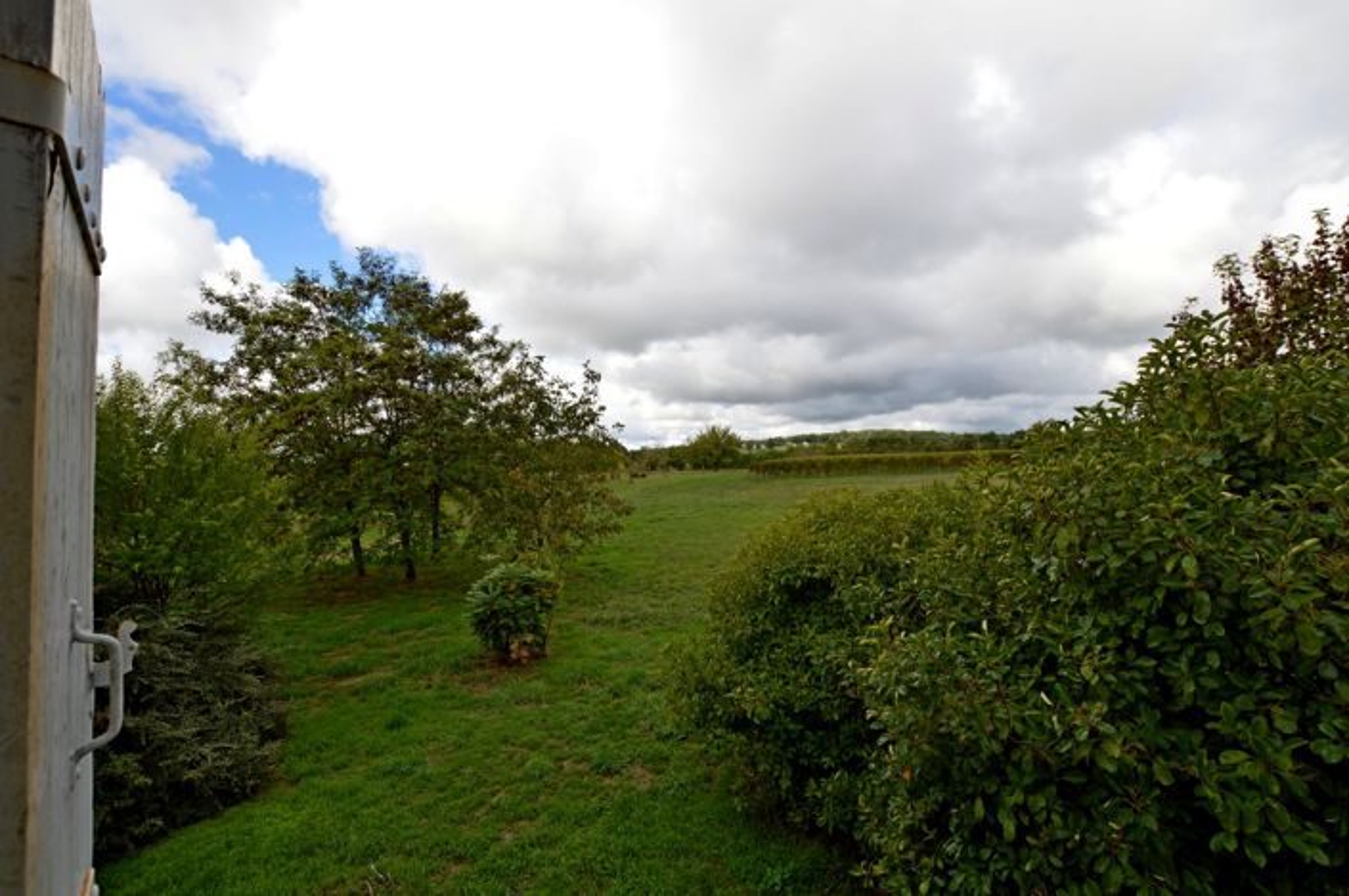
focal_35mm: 15
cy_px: 448
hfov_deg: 100.5
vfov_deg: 77.2
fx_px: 561
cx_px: 674
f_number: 6.3
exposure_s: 1/160
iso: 100
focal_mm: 10
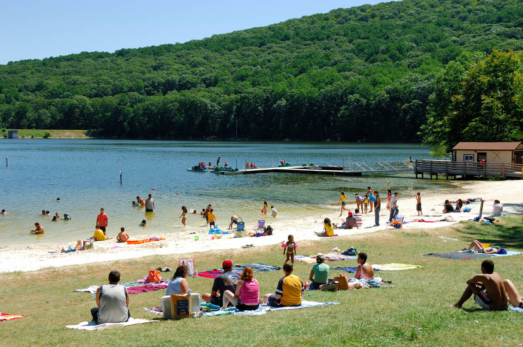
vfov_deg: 28.0
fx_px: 696
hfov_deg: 41.2
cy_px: 174
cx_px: 262
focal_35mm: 48
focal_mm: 32
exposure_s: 1/200
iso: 100
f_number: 8
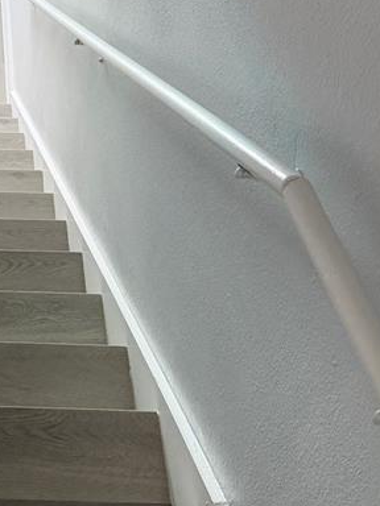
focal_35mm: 75
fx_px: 1098
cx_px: -90
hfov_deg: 18.5
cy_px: 98
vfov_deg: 25.5
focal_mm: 6.76
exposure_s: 1/70
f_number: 1.78
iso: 200
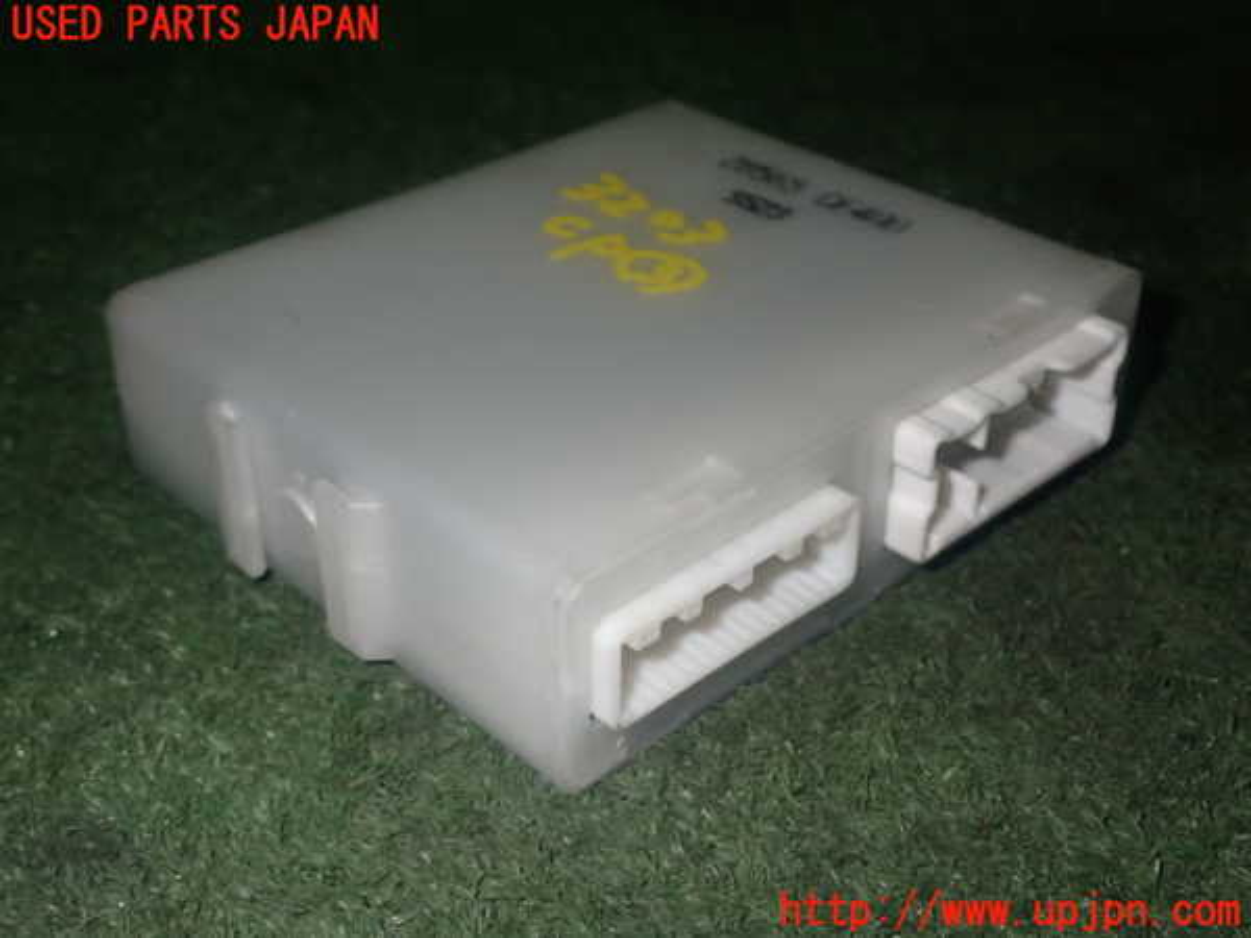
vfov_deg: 30.9
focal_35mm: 47
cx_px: 626
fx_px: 1699
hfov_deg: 40.4
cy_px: 469
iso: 250
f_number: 9
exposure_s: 1/50
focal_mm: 8.4
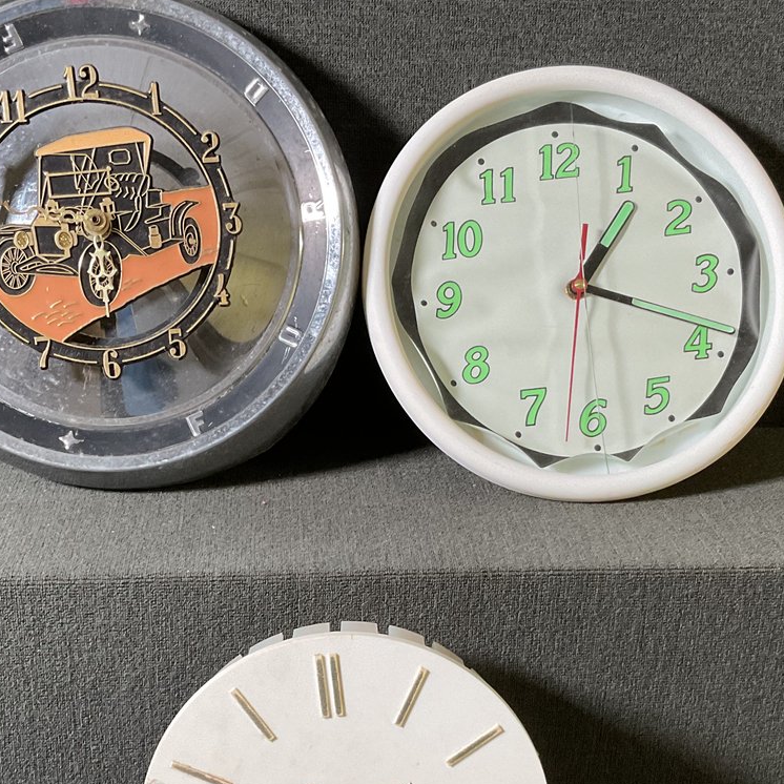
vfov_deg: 32.5
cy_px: 529
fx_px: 1332
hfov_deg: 32.8
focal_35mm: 52
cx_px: 379
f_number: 1.8
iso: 125
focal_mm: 3
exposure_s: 1/60
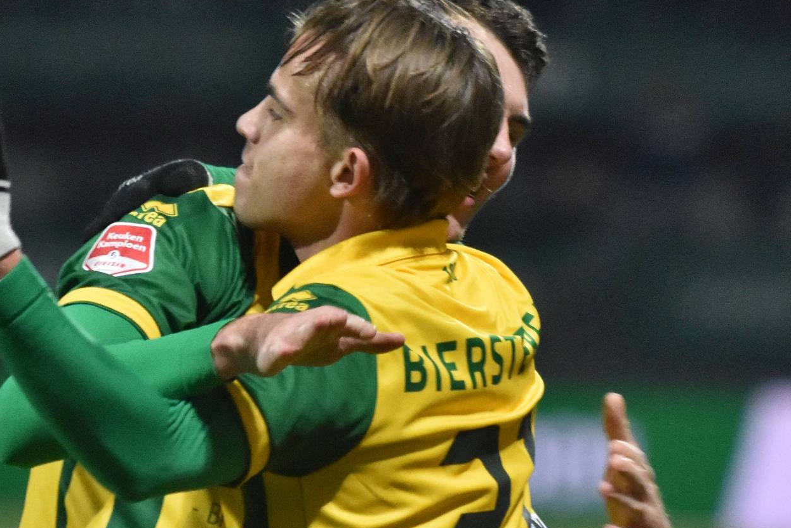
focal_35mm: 439
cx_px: 303
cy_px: 236
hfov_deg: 4.7
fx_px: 9646
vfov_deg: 3.1
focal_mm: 190
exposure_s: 1/800
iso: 3200
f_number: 2.8
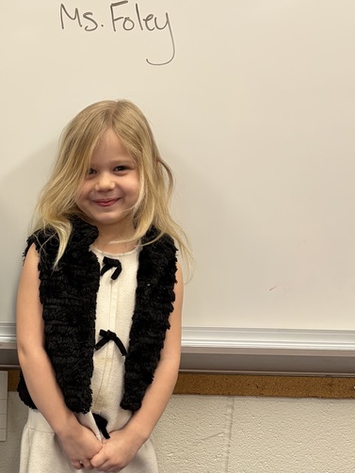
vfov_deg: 35.5
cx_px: 8
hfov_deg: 26.2
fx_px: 724
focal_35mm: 53
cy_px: 343
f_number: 1.6
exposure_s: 1/60
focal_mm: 5.96
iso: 100
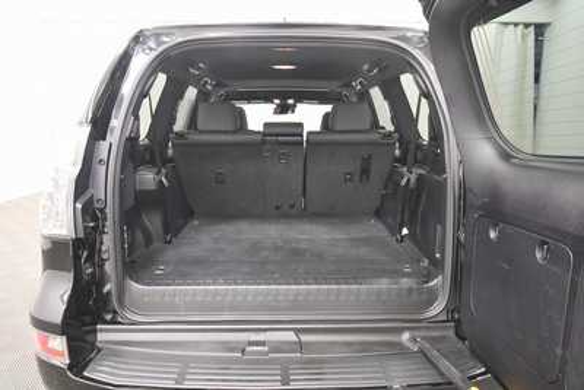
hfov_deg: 73.7
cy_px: 195
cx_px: 292
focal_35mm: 24
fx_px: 389
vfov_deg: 53.2
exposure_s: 1/80
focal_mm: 16
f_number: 5.3
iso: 3200
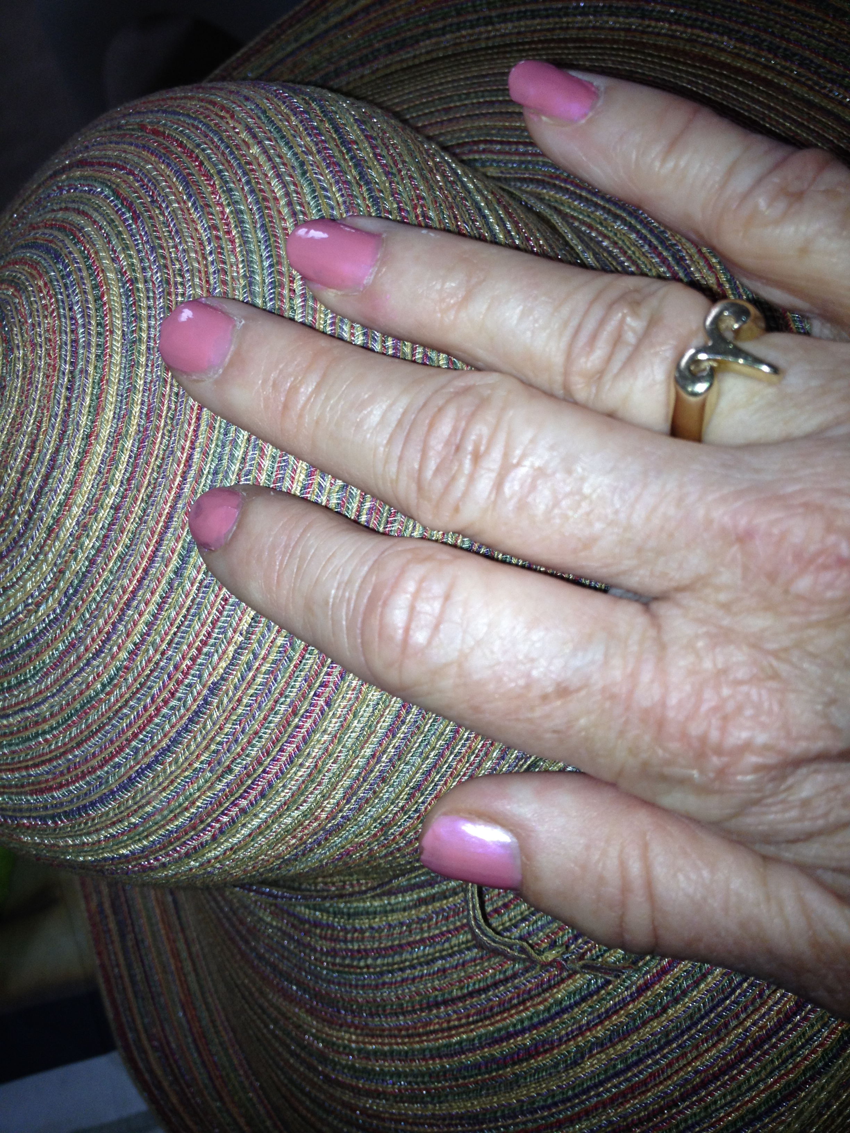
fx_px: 1146
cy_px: 566
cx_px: 425
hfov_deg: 40.7
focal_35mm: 35
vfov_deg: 52.6
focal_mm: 4.28
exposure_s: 1/98
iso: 64
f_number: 2.4
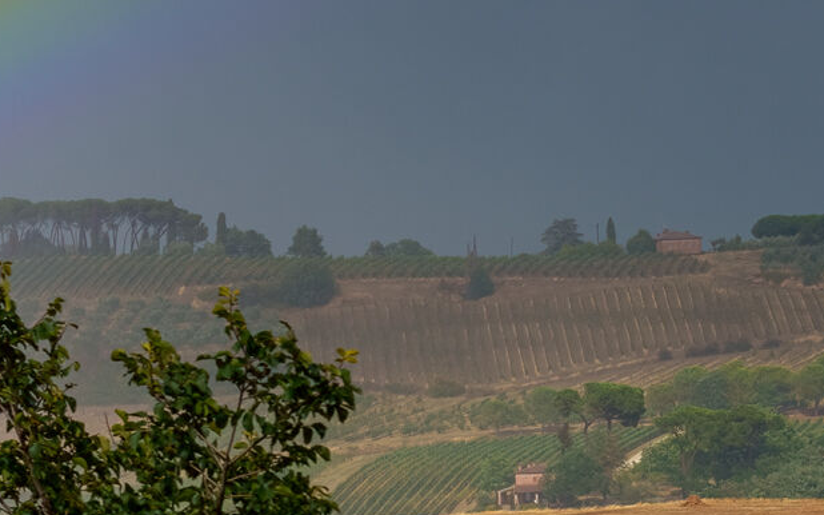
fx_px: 7993
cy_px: 511
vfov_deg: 3.7
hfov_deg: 5.8
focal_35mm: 356
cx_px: -617
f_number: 10
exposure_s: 1/200
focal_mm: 90
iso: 100
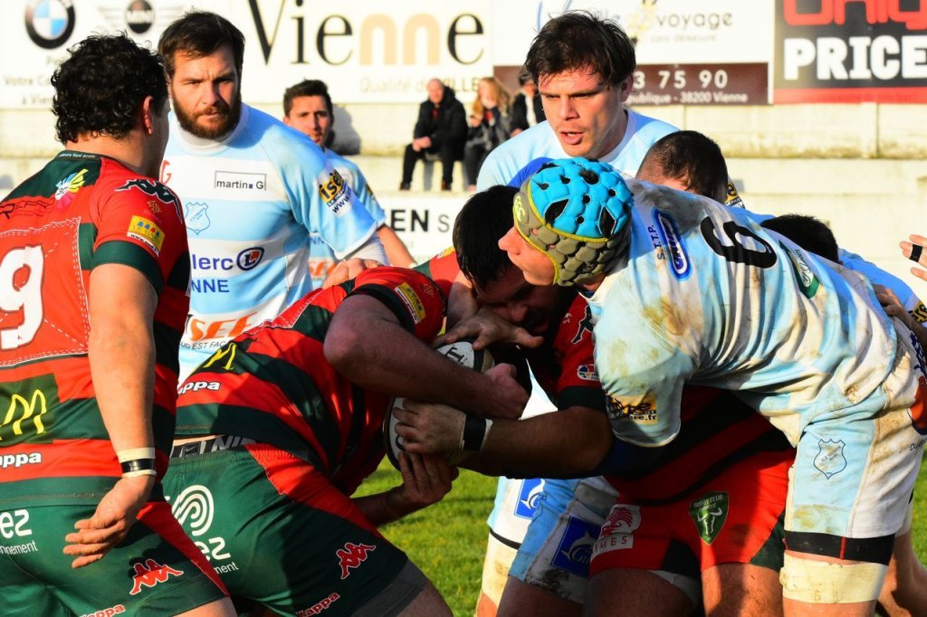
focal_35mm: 150
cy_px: 308
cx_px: 464
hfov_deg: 13.7
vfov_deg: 9.1
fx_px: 3861
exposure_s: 1/2000
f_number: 11
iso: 2500
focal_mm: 100
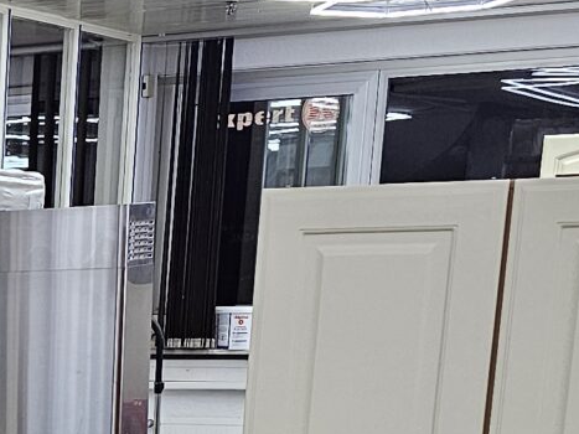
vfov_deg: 10.9
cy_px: 816
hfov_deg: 13.8
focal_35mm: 126
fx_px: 2107
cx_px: -498
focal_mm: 6.3
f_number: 1.7
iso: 160
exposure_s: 1/180
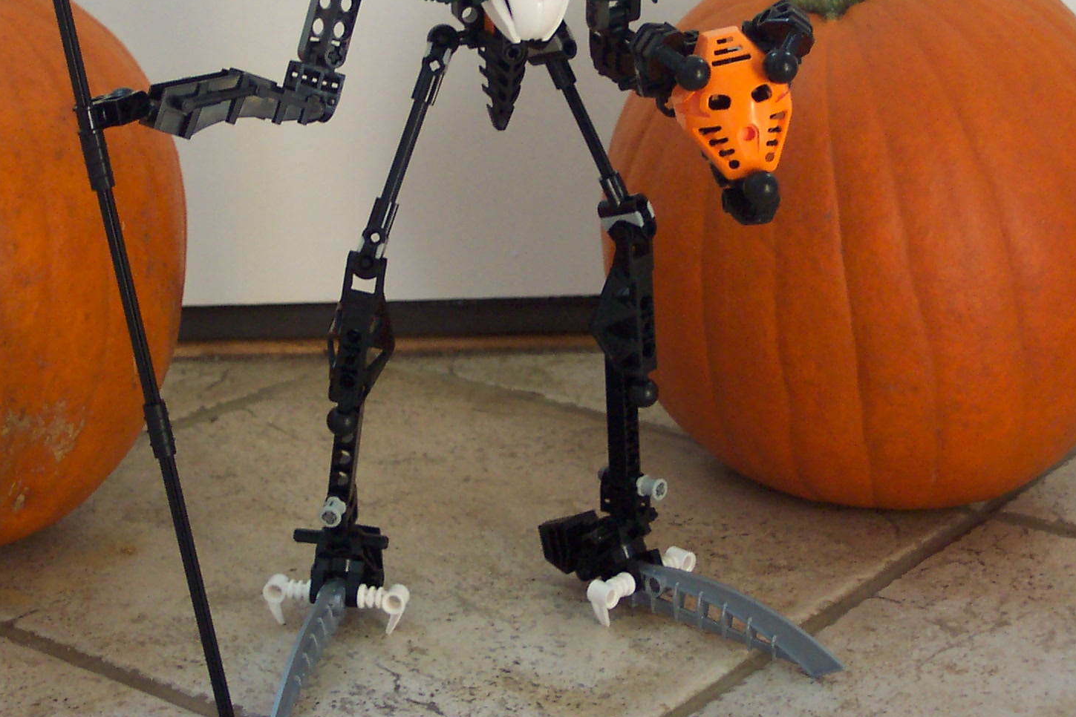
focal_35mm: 76
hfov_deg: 26.6
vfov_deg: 17.9
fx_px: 2271
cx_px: 515
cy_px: 197
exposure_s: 1/20
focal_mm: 10.7
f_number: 3.4
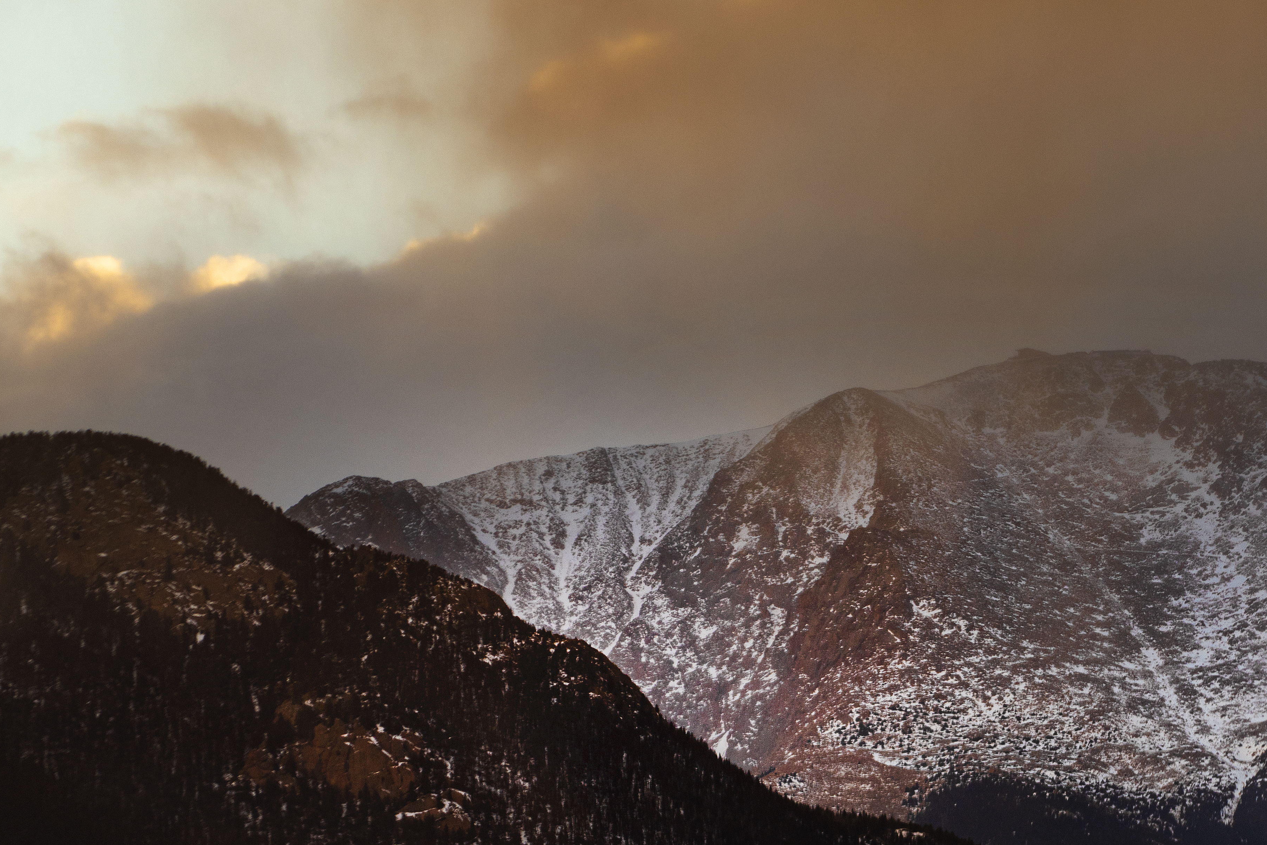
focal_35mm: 455
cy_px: 450
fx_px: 16012
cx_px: 1253
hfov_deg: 4.5
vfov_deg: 3.0
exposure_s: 1/15
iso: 31
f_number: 5.6
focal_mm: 200
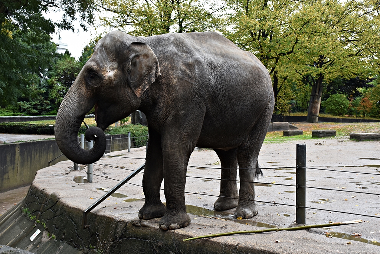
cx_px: 190
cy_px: 127
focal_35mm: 45
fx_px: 475
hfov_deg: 43.6
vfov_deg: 29.9
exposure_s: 1/100
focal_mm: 30
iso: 400
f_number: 5
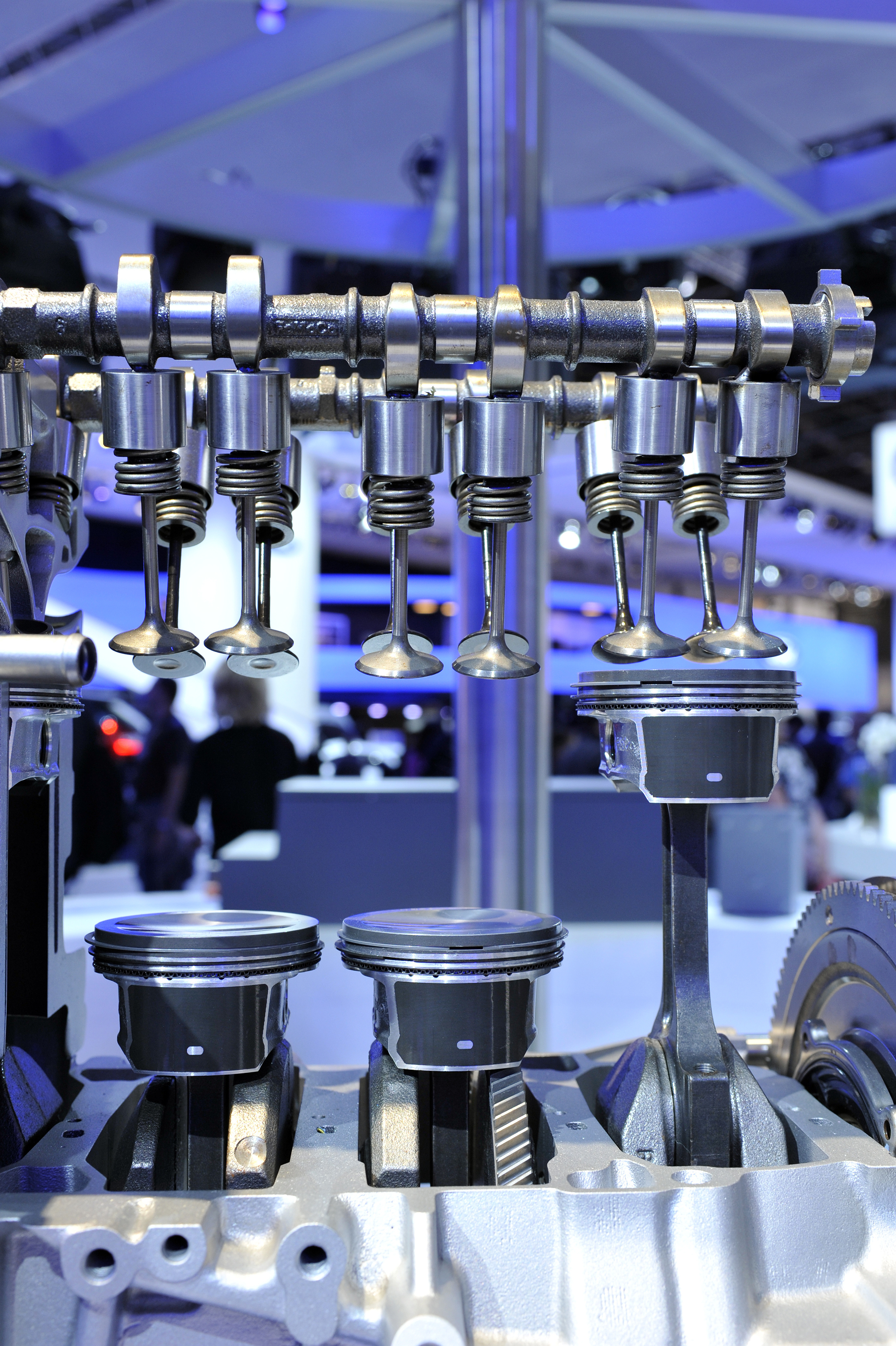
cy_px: 673
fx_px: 1495
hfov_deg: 33.4
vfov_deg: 48.5
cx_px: 448
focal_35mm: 40
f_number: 7.1
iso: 800
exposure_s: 1/80
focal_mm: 40
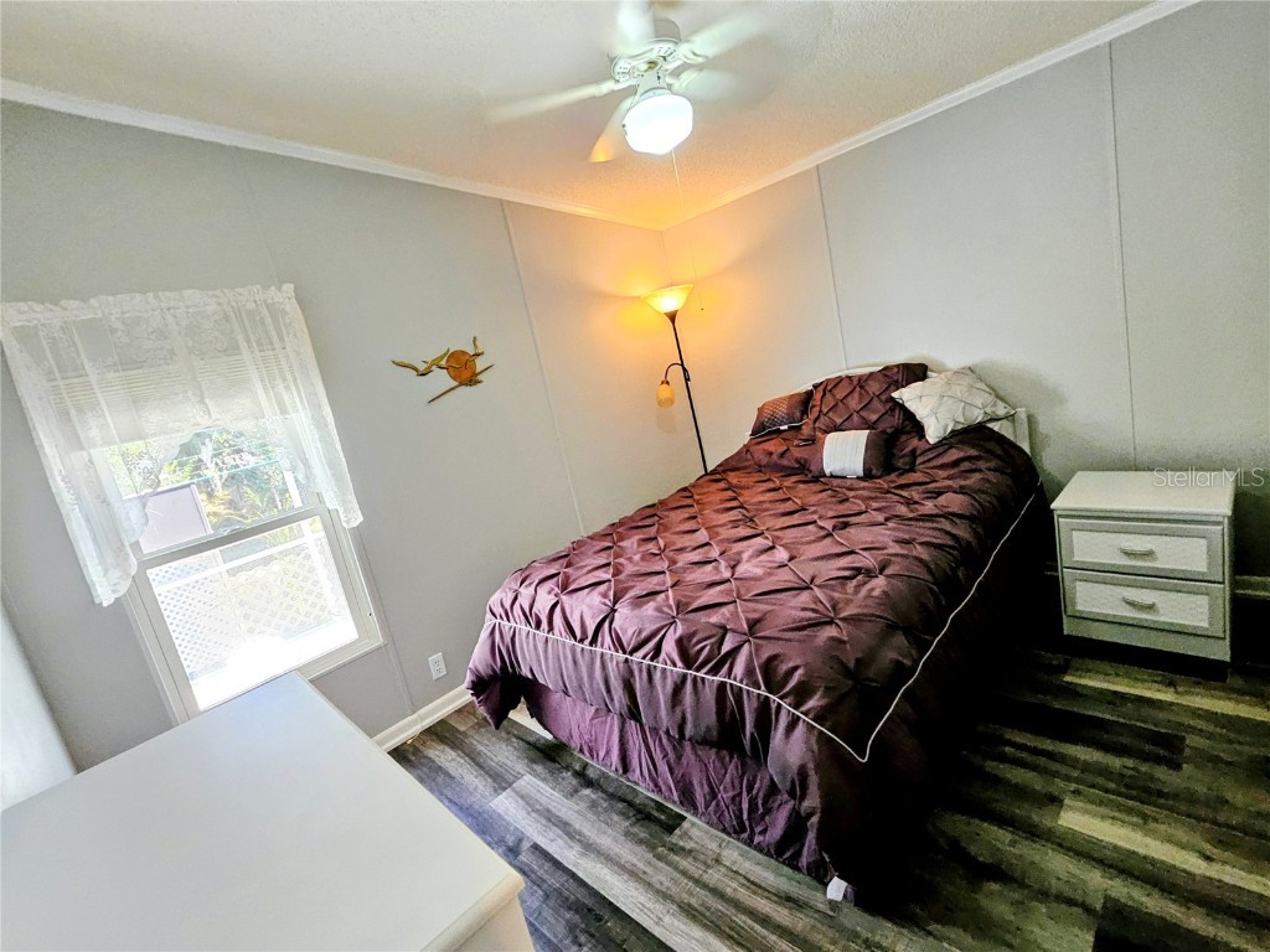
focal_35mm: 13
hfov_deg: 106.2
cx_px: 635
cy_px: 476
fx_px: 477
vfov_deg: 89.9
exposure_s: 1/60
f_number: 2.2
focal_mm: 1.7
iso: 400
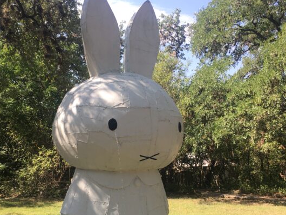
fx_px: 347
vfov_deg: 34.1
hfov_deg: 44.8
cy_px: 140
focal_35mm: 42
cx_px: 139
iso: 25
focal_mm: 4.15
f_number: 2.2
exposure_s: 1/499
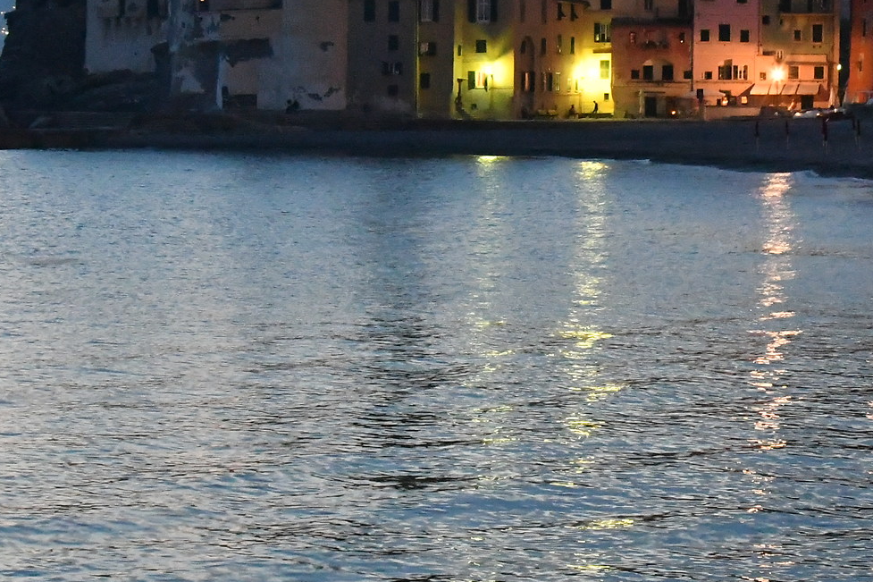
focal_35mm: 114
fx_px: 2769
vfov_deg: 12.0
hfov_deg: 17.9
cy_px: 218
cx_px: 537
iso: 6400
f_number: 9
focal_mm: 31
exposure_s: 1/10
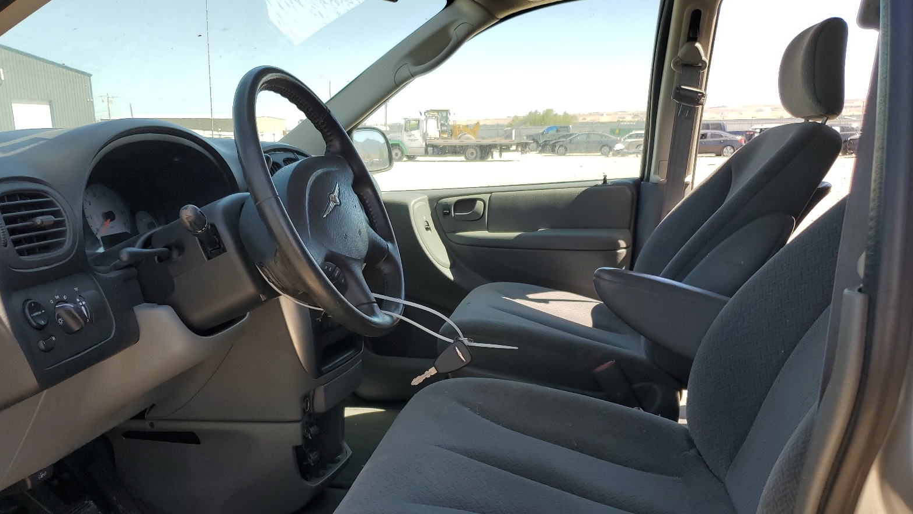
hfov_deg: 66.1
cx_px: 448
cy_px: 318
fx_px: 702
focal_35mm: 29
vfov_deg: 39.9
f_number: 1.5
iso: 50
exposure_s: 1/833
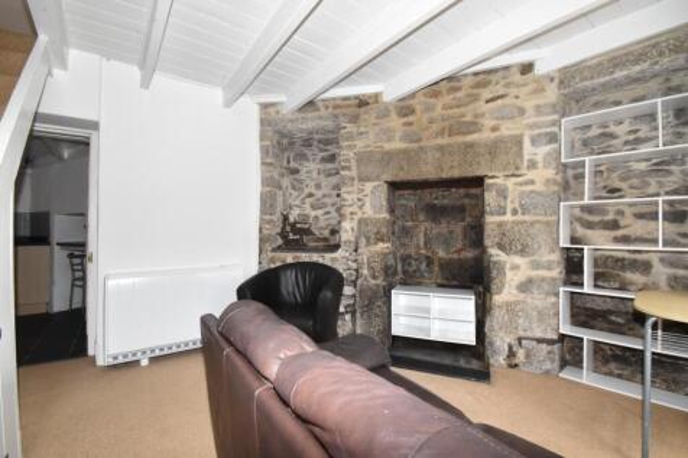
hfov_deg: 100.4
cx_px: 344
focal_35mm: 15
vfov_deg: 77.3
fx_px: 287
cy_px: 229
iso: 1250
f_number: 13
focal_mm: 10
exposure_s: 1/60
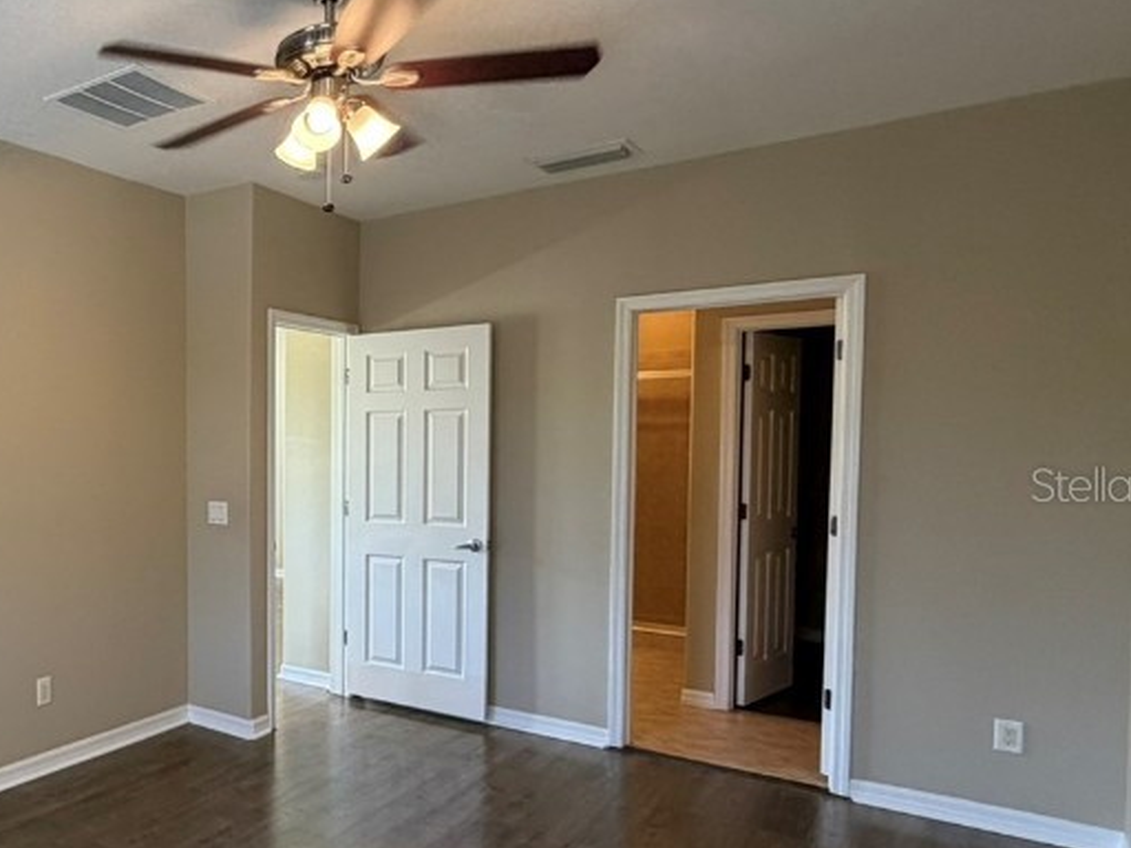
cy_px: 484
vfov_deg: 49.6
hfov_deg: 54.9
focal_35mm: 28
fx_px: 915
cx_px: 108
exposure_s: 1/98
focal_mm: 2.22
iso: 320
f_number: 2.2
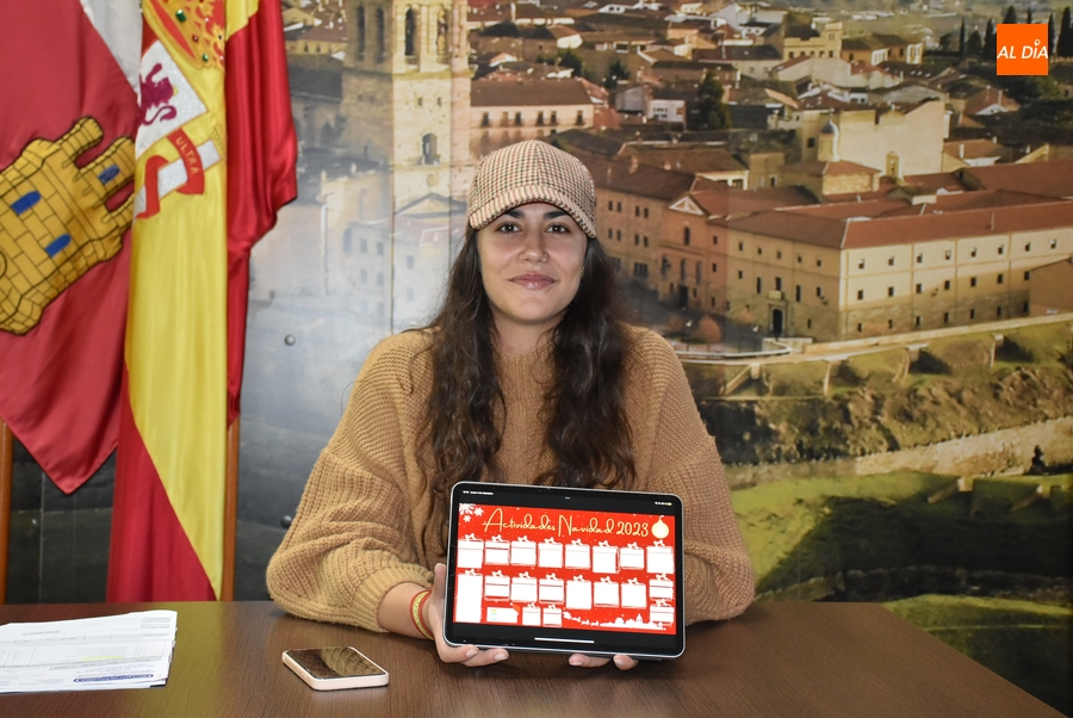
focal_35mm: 57
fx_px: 1701
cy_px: 359
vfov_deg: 23.8
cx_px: 536
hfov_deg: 35.0
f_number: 4.2
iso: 1800
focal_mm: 38
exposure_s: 1/60
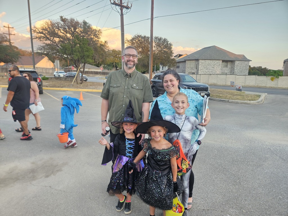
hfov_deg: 73.9
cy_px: 108
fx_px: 191
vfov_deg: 58.9
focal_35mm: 23
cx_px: 144
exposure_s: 1/120
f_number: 1.8
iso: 100
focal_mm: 5.4
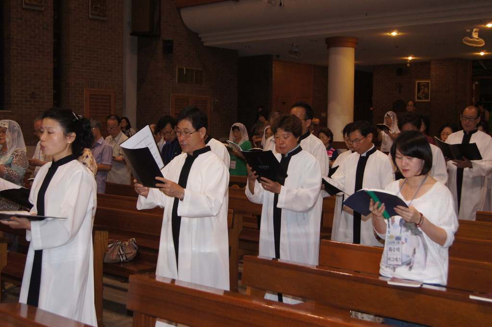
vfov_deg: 25.7
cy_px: 164
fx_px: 717
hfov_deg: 37.9
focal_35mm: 52
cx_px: 246
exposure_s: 1/60
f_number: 4.5
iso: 800
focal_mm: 35
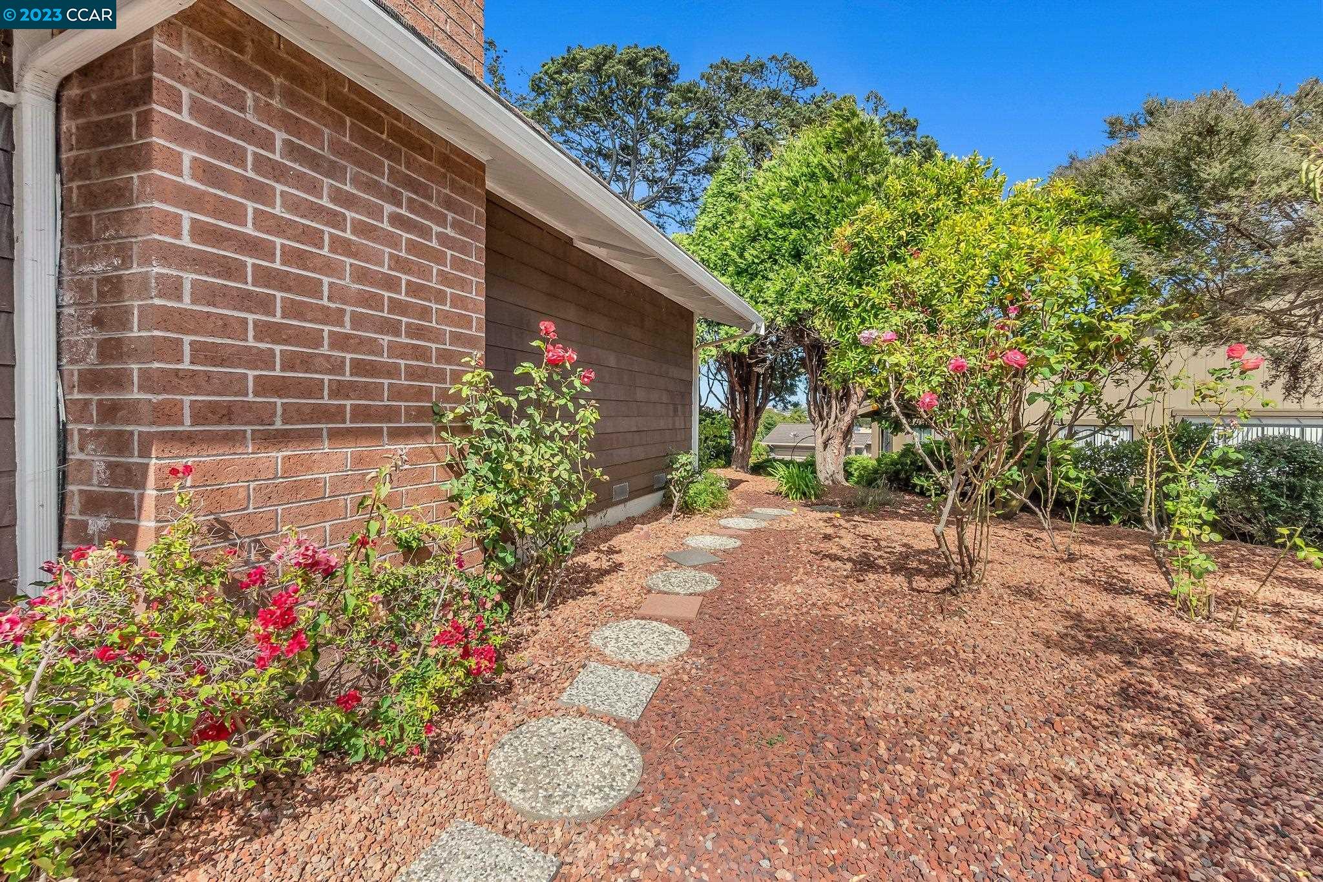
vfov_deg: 77.3
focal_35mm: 15
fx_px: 551
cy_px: 441
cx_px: 662
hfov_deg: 100.4
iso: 100
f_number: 8
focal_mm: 10
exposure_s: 1/160
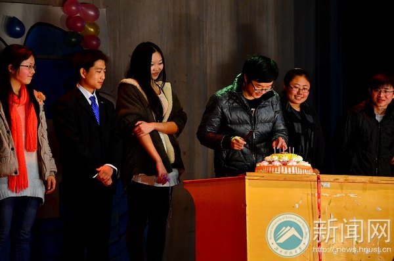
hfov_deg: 14.9
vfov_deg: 9.9
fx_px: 1507
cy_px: 130
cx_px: 197
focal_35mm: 138
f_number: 5.6
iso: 800
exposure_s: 1/80
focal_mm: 92
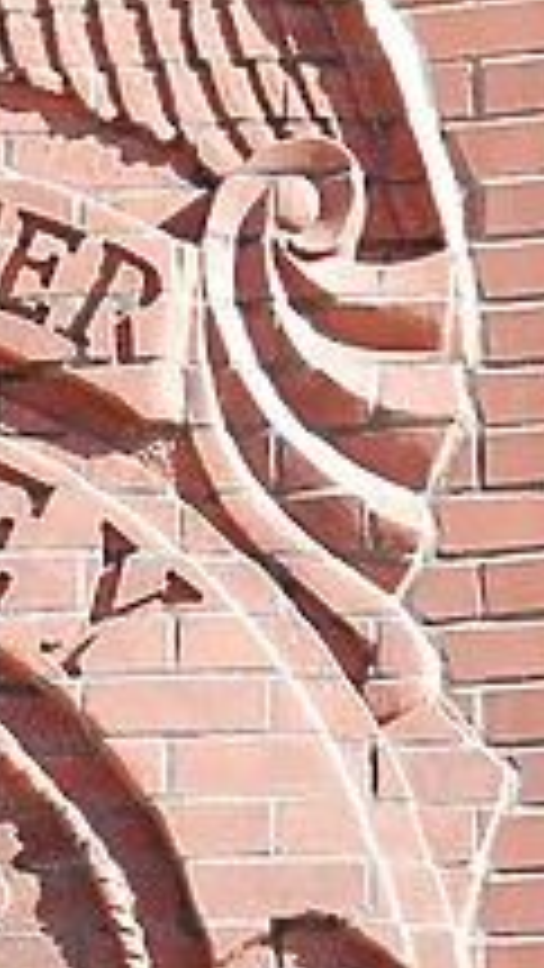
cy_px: 909
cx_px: -294
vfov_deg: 4.0
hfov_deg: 2.3
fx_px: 13817
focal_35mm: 539
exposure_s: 1/160
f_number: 10
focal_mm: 82
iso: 400
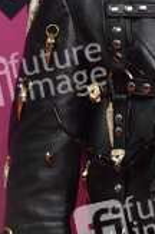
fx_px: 3184
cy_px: 6
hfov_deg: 2.8
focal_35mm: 491
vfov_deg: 4.2
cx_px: 189
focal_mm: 200
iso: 2000
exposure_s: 1/250
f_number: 5.6
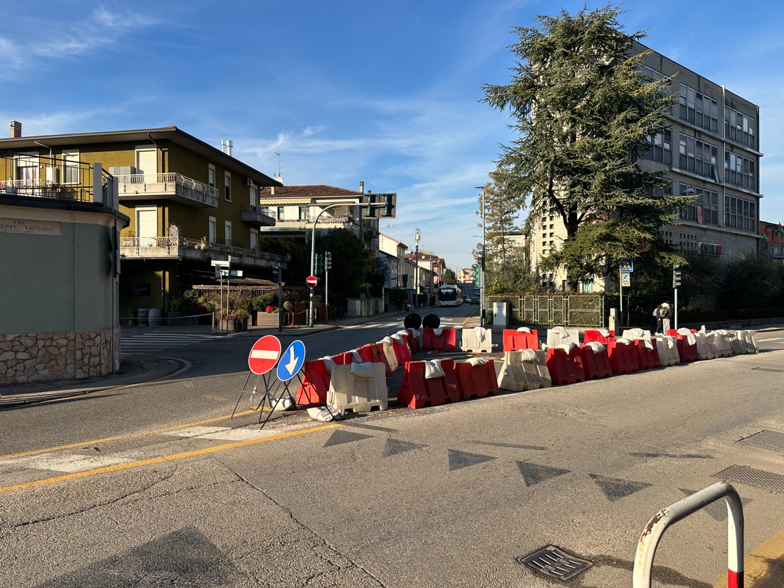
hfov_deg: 71.6
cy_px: 294
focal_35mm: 24
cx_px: 392
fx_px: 544
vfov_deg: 56.8
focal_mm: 6.86
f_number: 1.78
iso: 80
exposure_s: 1/2660
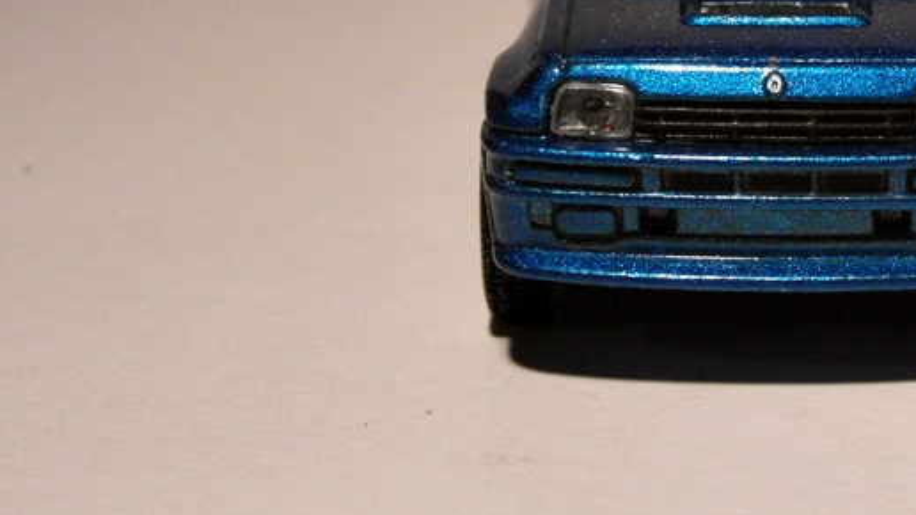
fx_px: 2720
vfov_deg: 10.8
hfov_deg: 18.9
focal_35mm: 112
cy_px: 80
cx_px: 772
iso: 200
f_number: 3.6
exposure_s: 1/30
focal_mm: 8.7
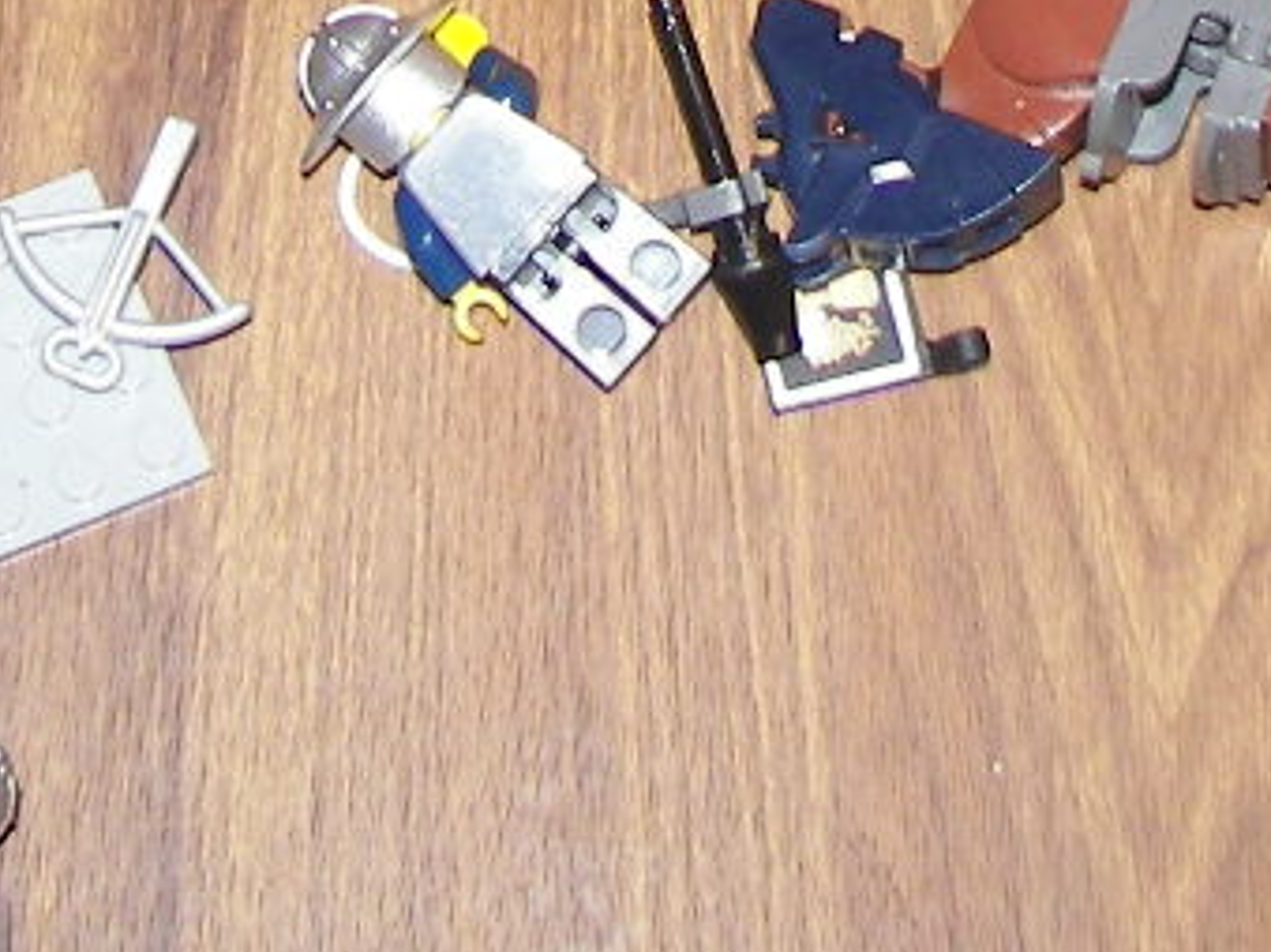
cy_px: -697
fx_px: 4992
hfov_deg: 14.5
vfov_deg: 10.3
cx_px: 829
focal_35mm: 136
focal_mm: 6
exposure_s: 1/30
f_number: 2.8
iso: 100
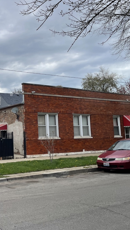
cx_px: 1
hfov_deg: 29.2
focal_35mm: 38
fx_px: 233
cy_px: 114
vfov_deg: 52.8
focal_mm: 4.2
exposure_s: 1/1949
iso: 32
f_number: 1.6
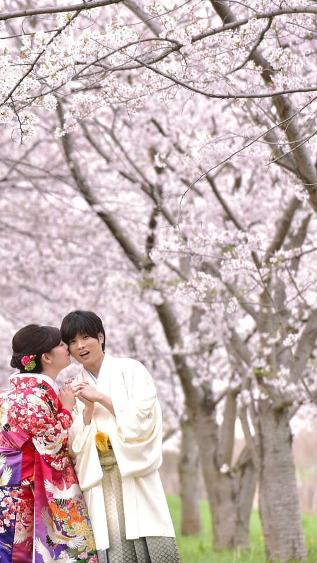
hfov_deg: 3.9
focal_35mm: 315
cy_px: 282
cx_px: -6
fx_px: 4706
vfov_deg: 6.9
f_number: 7.1
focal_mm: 200
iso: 1000
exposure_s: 1/640
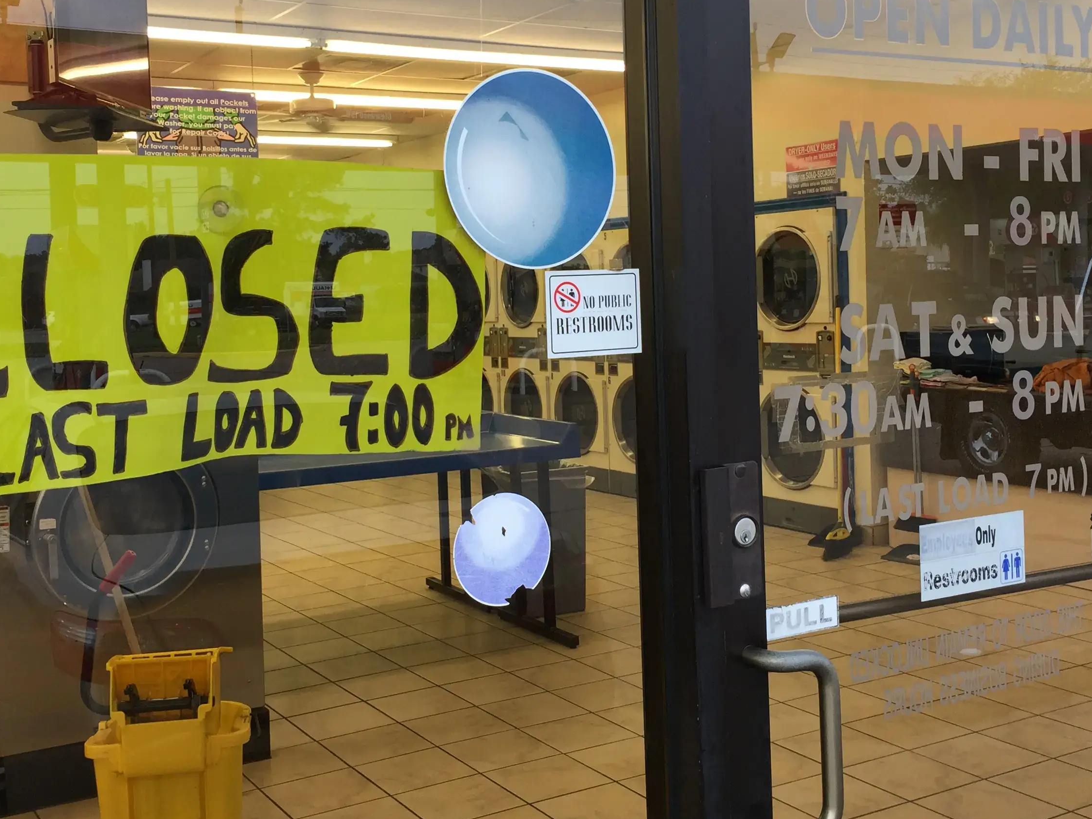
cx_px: 555
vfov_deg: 34.2
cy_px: 324
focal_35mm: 42
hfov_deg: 44.8
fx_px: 1325
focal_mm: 4.15
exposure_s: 1/60
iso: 40
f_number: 2.2
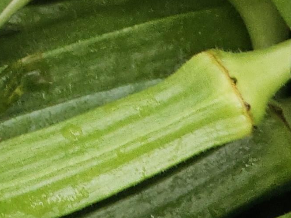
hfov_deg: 4.6
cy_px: -373
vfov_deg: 3.5
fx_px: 3514
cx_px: -386
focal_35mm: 418
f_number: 2.4
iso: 50
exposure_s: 1/120
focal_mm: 7.9
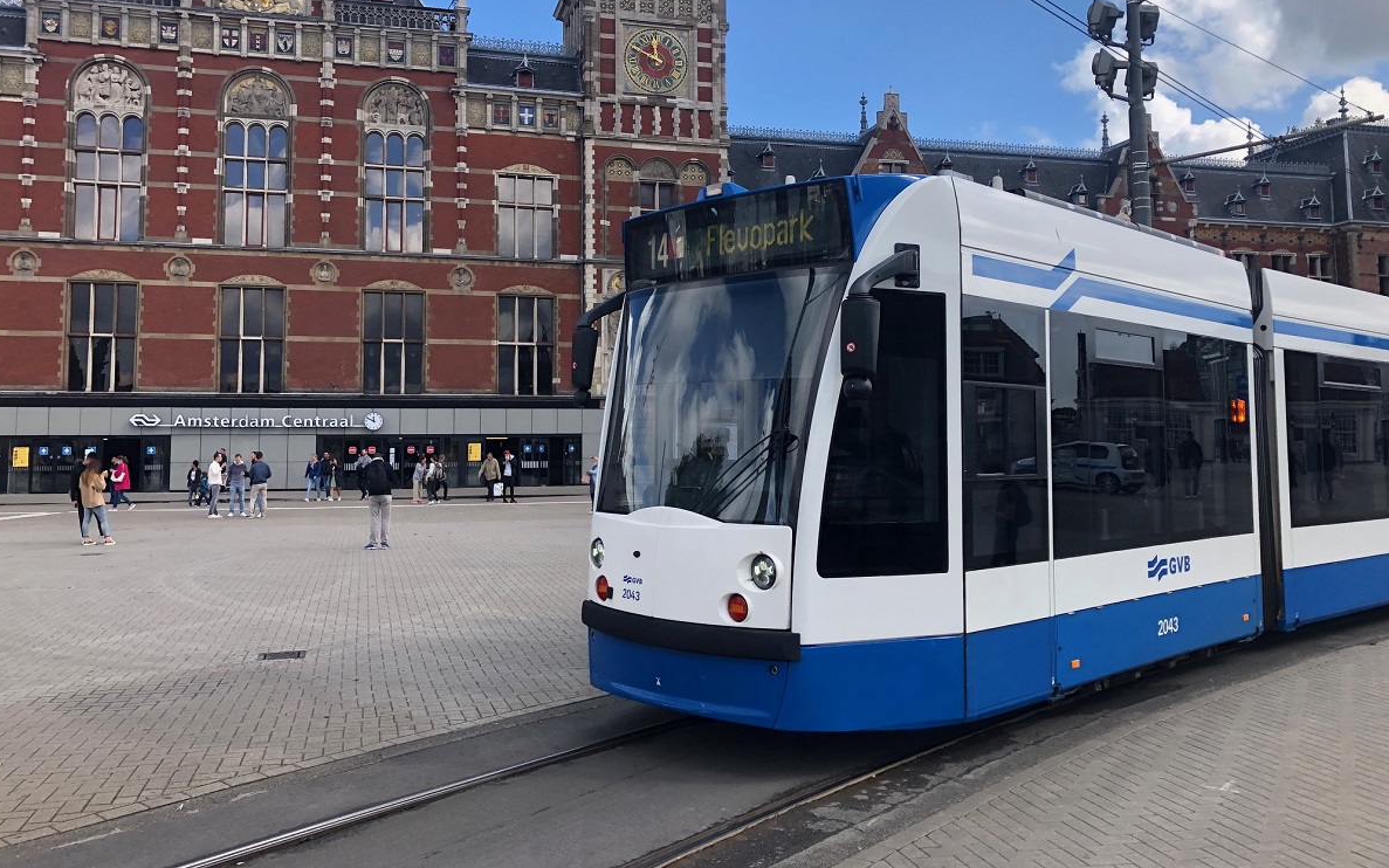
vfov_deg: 41.7
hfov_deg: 62.9
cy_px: 365
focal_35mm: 30
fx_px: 1136
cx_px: 689
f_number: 1.8
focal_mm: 3.99
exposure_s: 1/889
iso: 20
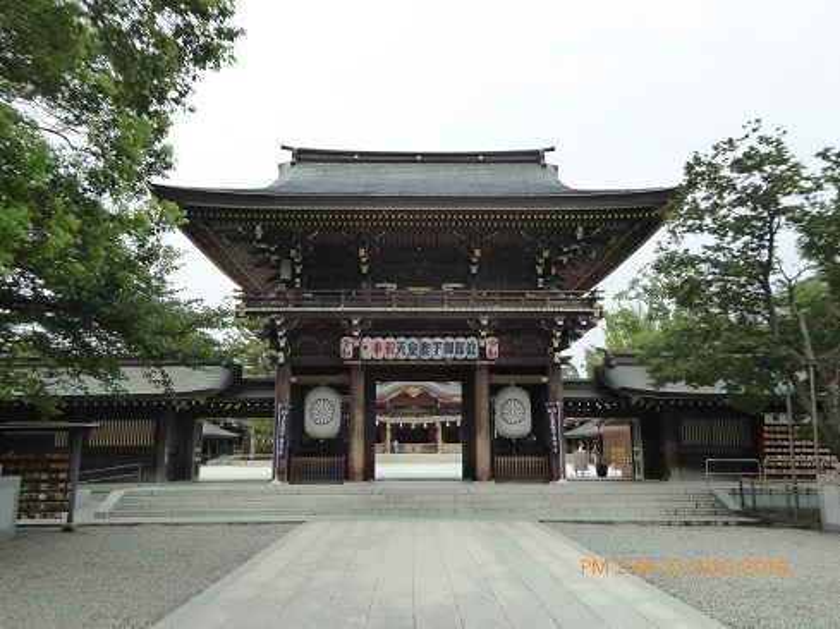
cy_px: 314
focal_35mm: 27
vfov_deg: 51.3
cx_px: 420
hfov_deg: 65.4
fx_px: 655
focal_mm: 4.7
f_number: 3.4
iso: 200
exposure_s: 1/500
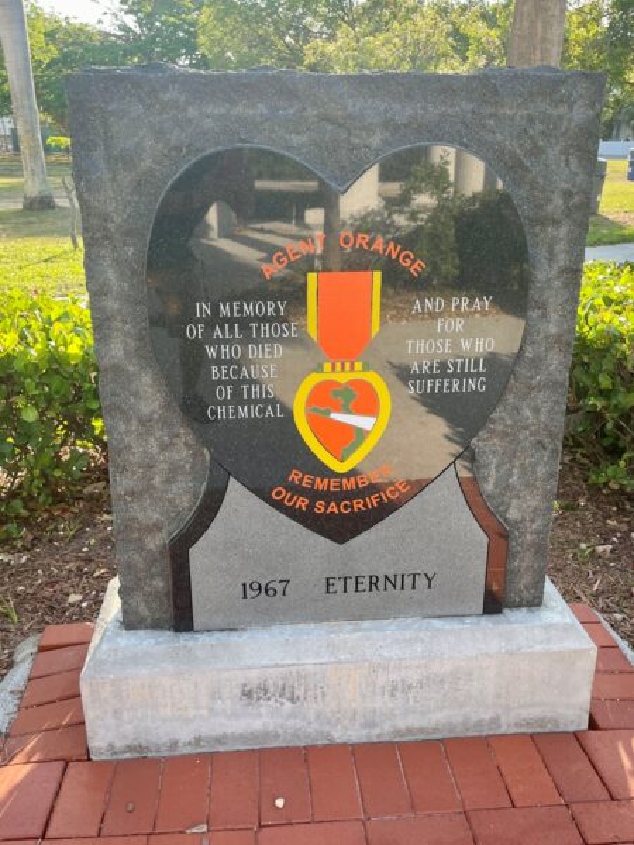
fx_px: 635
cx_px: 317
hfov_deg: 53.1
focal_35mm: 26
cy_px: 422
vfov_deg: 67.3
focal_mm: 4.2
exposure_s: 1/378
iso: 32
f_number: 1.6
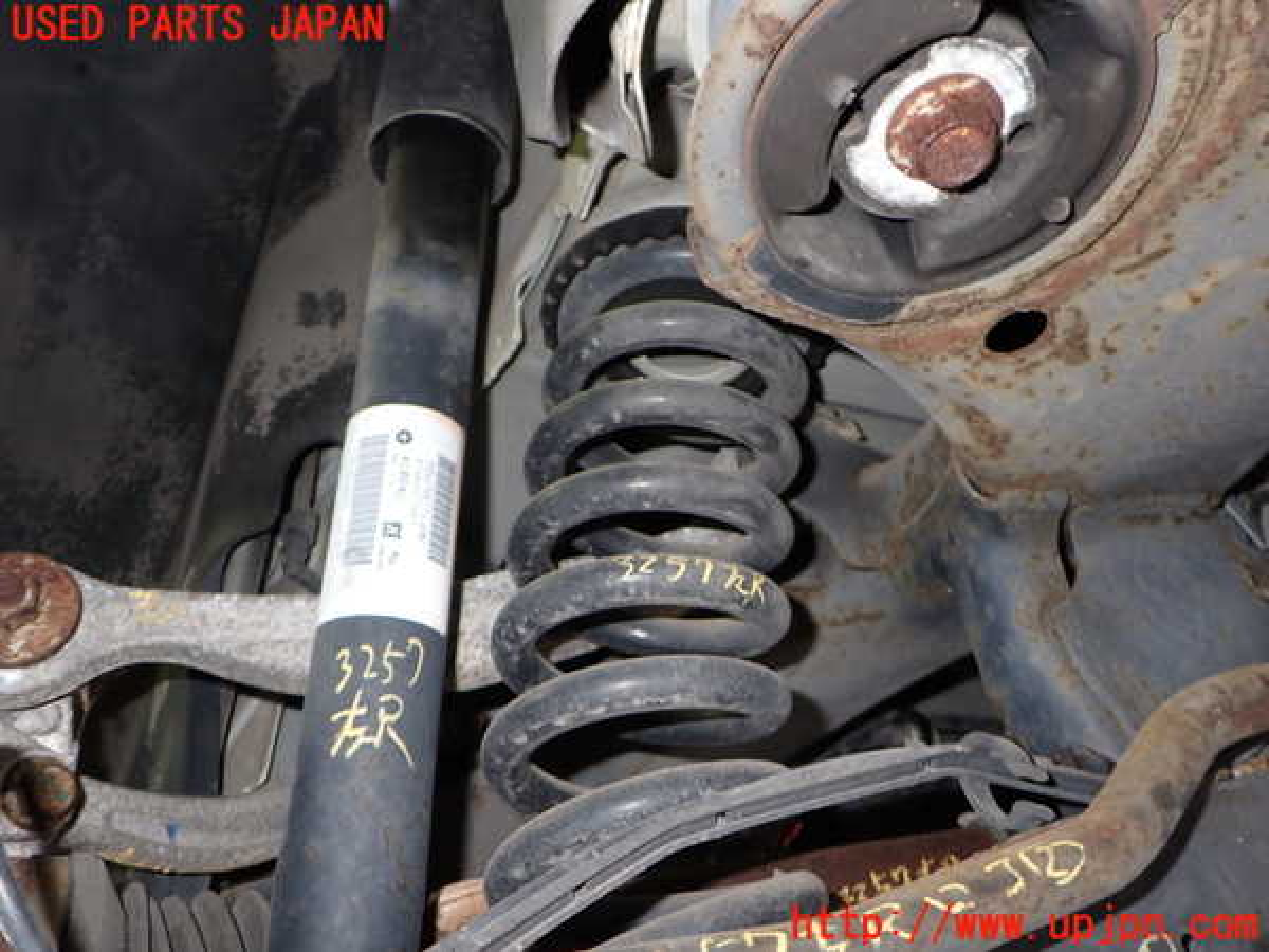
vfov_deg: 46.8
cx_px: 634
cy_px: 476
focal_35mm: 30
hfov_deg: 60.0
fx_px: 1100
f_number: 2.3
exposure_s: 1/30
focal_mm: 5.4
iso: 200
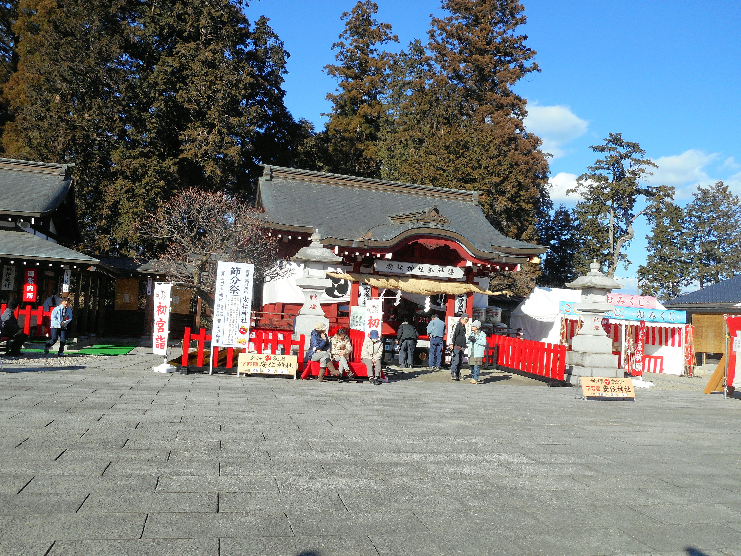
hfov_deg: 61.7
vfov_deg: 48.2
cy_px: 278
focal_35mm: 29
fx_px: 621
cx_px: 370
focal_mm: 5.2
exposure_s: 1/500
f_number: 4
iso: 80
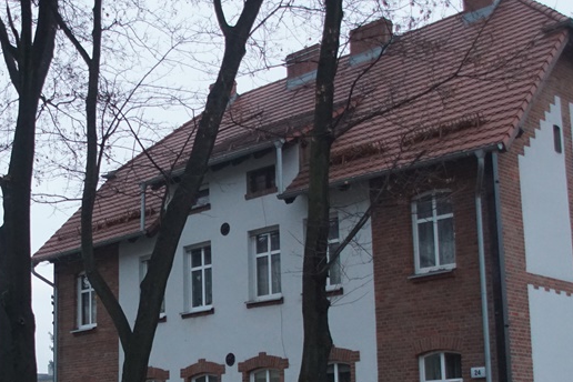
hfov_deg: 31.0
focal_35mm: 64
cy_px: 297
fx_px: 1019
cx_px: 153
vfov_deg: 21.0
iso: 1600
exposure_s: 1/160
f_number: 4
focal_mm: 22
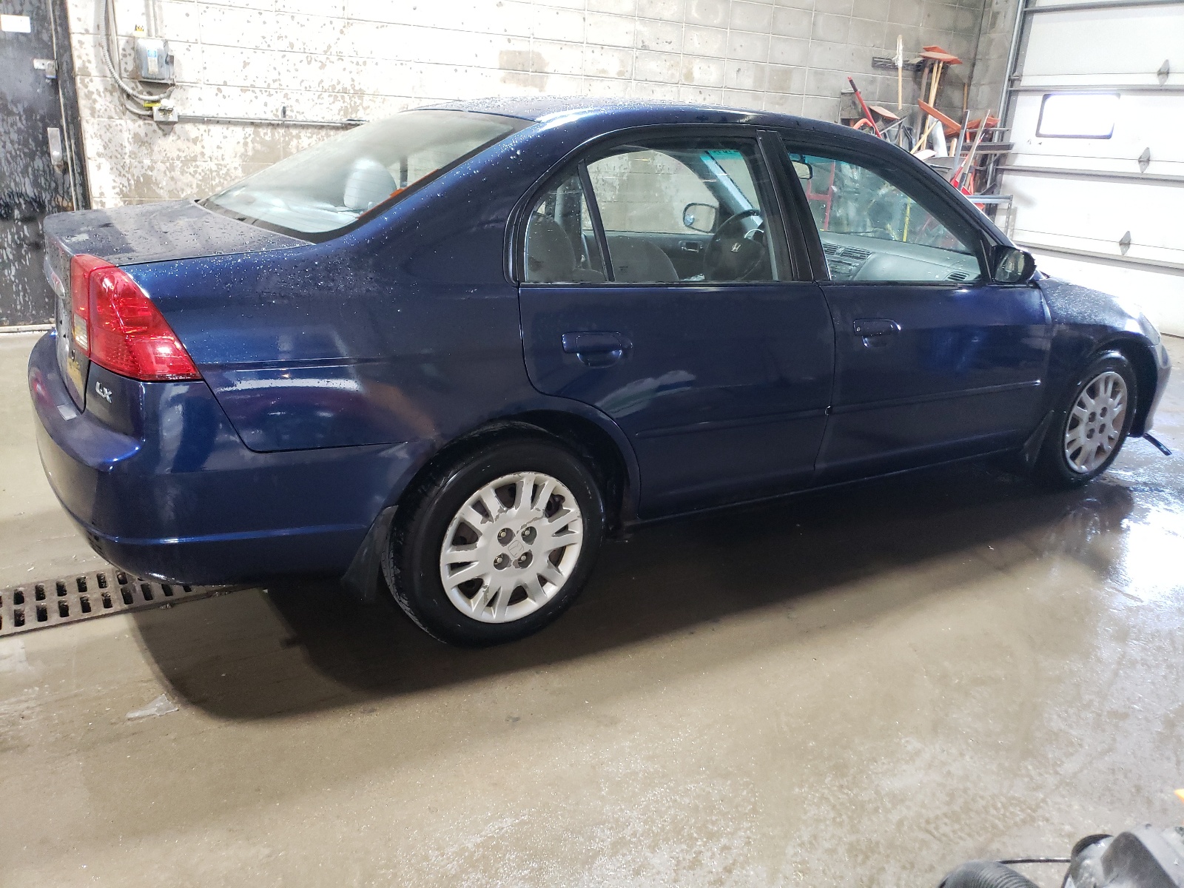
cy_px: 444
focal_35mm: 26
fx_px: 889
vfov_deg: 53.1
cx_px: 592
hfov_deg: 67.3
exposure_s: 1/40
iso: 317
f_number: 1.5
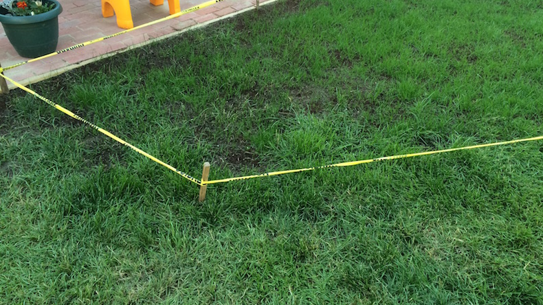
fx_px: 461
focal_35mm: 32
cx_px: 274
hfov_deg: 61.0
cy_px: 106
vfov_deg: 36.3
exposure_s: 1/40
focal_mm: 4.15
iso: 40
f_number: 2.2
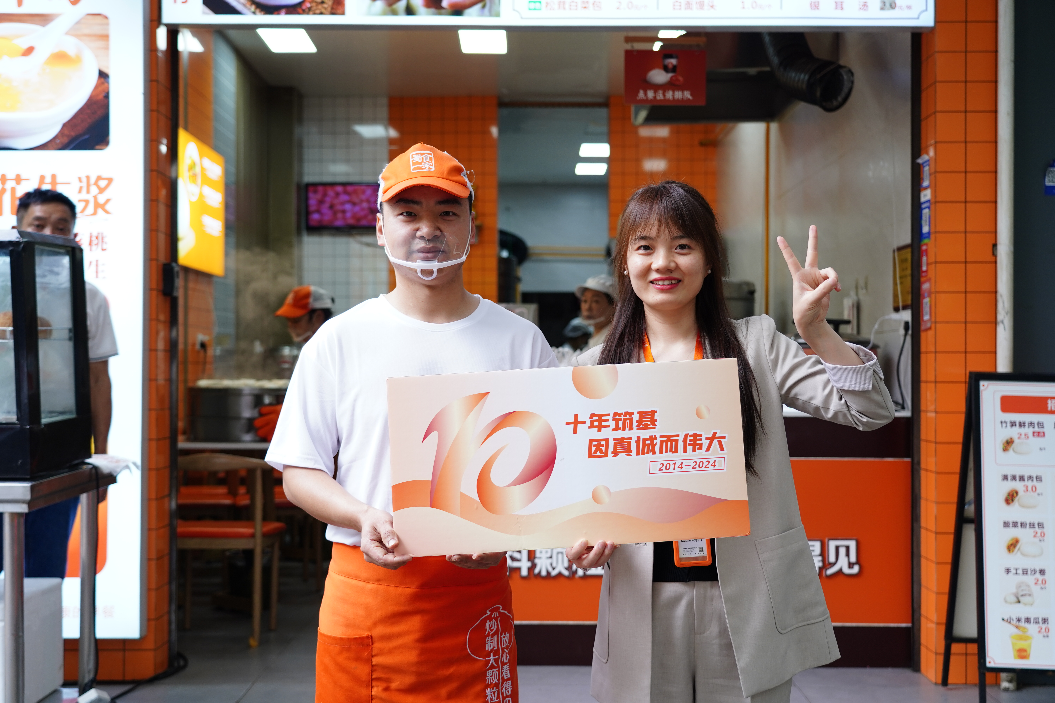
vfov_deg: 30.5
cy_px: 352
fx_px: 1289
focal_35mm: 44
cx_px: 528
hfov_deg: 44.5
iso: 400
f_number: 4
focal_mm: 44
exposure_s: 1/125
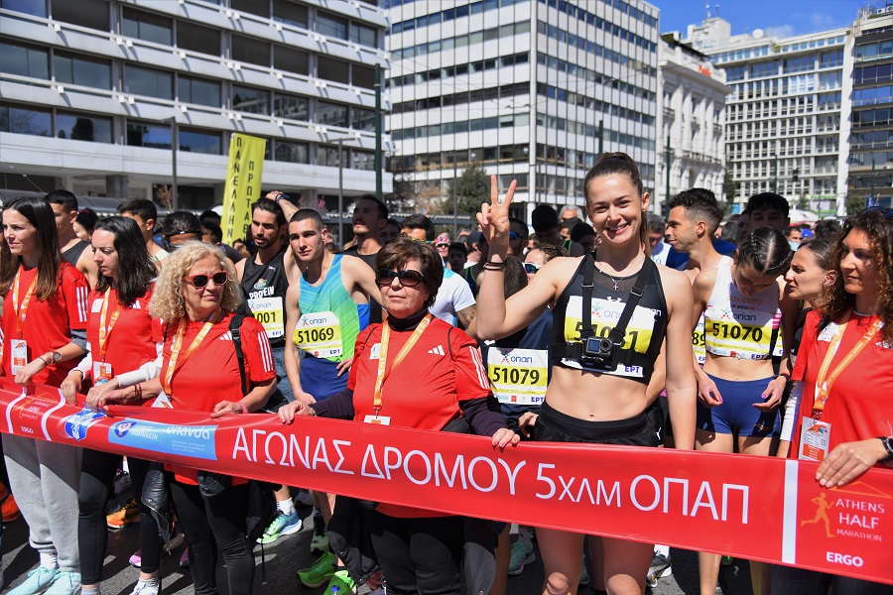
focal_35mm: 31
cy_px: 298
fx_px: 769
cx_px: 446
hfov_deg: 60.3
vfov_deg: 42.3
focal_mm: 31
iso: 640
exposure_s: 1/6400
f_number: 4
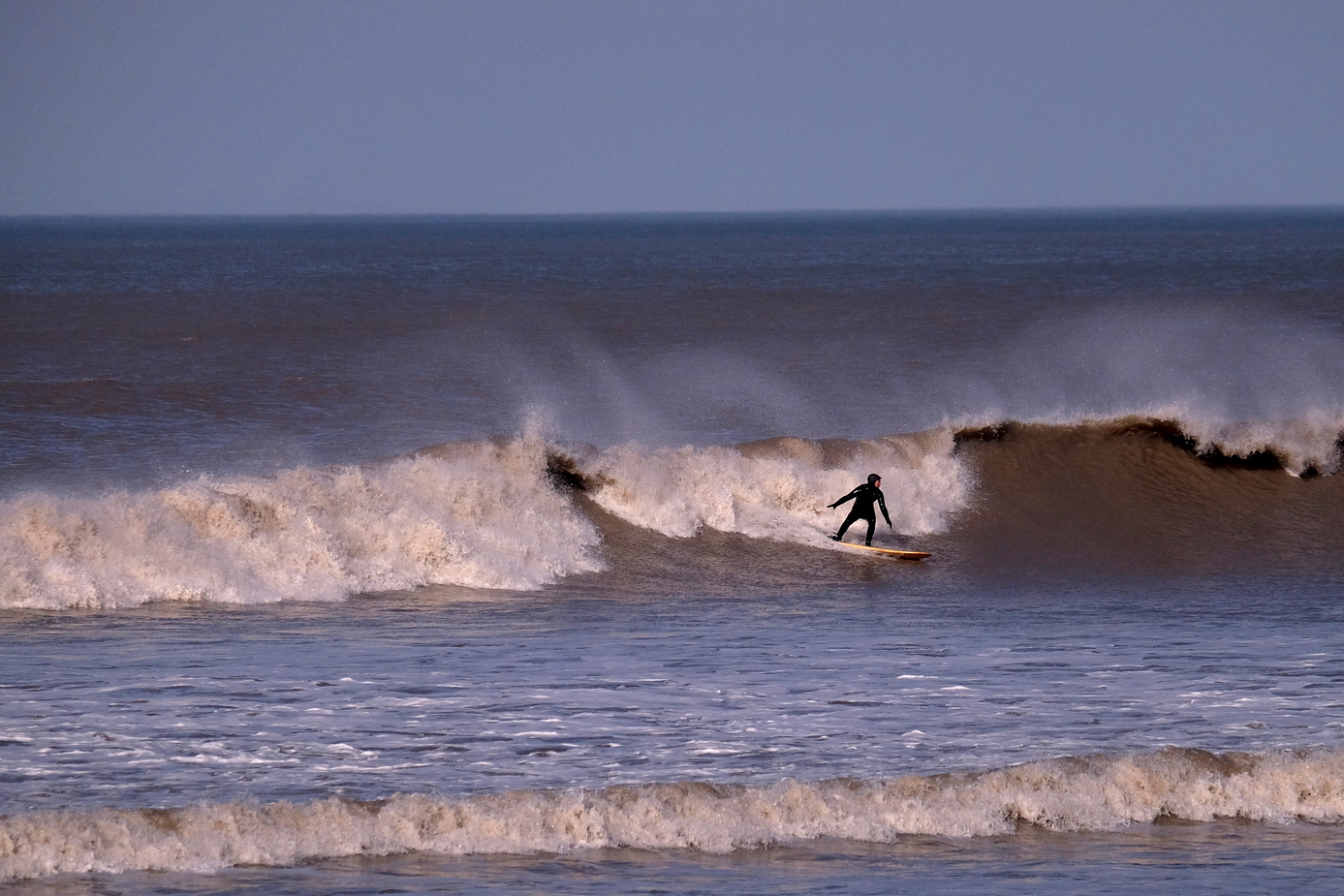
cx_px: 774
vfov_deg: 3.5
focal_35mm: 398
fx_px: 14859
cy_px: 501
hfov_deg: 5.2
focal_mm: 230
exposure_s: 1/9000
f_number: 6.7
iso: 800
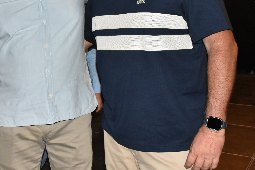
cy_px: 24
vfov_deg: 19.7
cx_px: 43
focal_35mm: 68
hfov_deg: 28.9
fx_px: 482
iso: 2500
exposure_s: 1/100
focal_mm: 22
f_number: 6.3
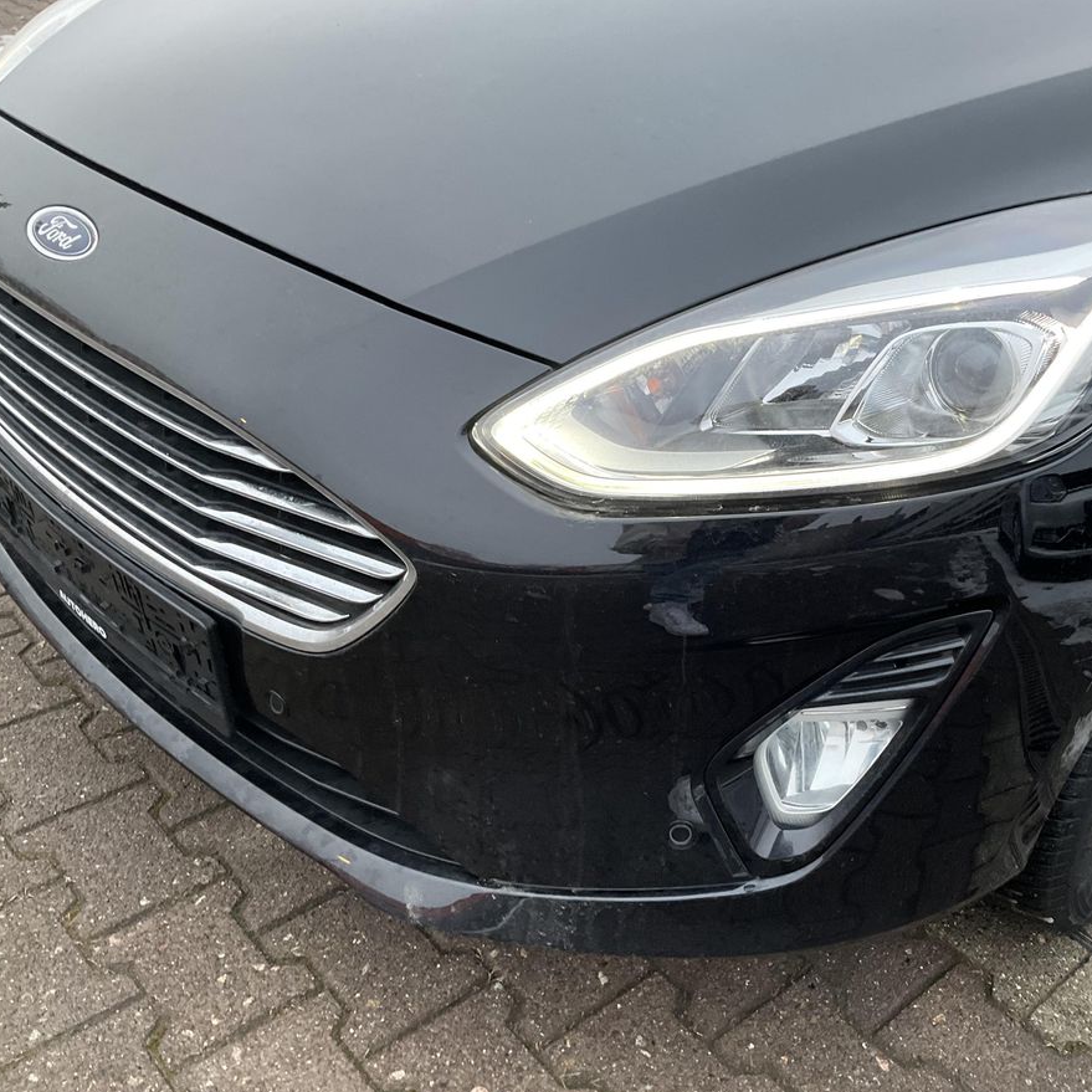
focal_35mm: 35
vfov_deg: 47.2
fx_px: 1249
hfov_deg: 46.7
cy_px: 555
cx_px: 693
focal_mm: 3
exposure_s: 1/51
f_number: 1.8
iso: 64
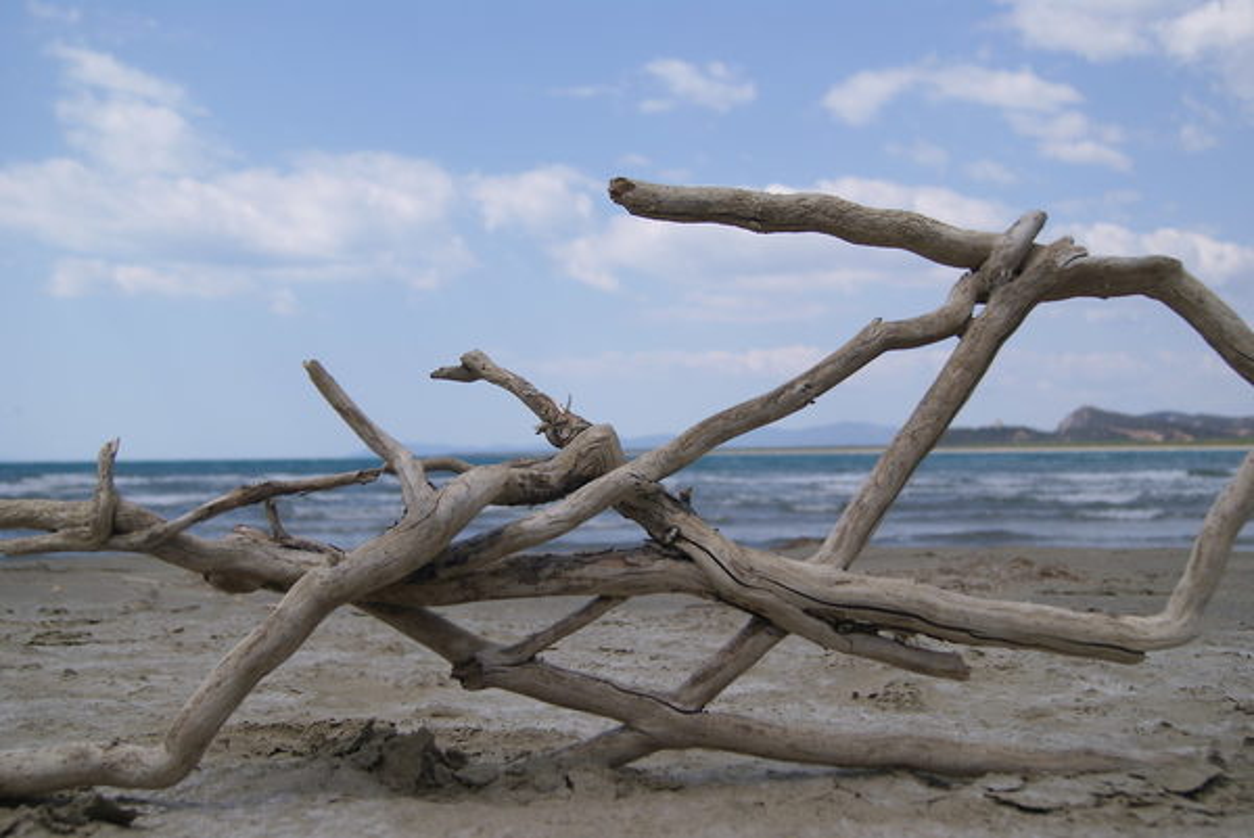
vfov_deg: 31.9
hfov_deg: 46.4
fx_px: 1464
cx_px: 627
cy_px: 419
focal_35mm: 42
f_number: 5
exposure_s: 1/1000
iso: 100
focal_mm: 28
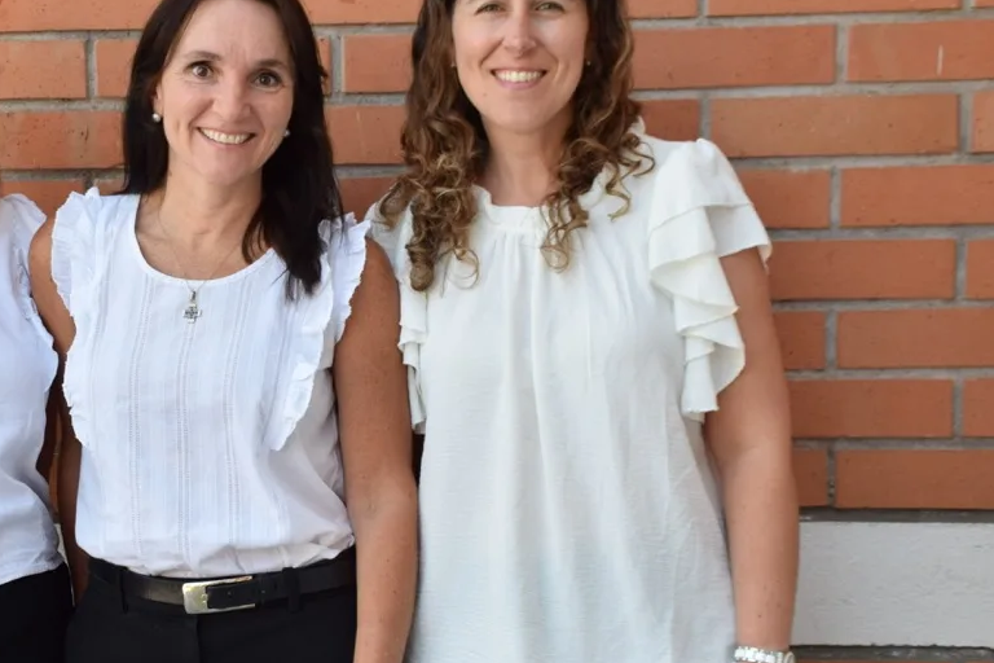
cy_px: 339
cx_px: 203
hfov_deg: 25.0
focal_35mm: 80
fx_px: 2209
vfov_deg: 17.1
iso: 400
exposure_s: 1/200
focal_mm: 32
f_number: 7.1
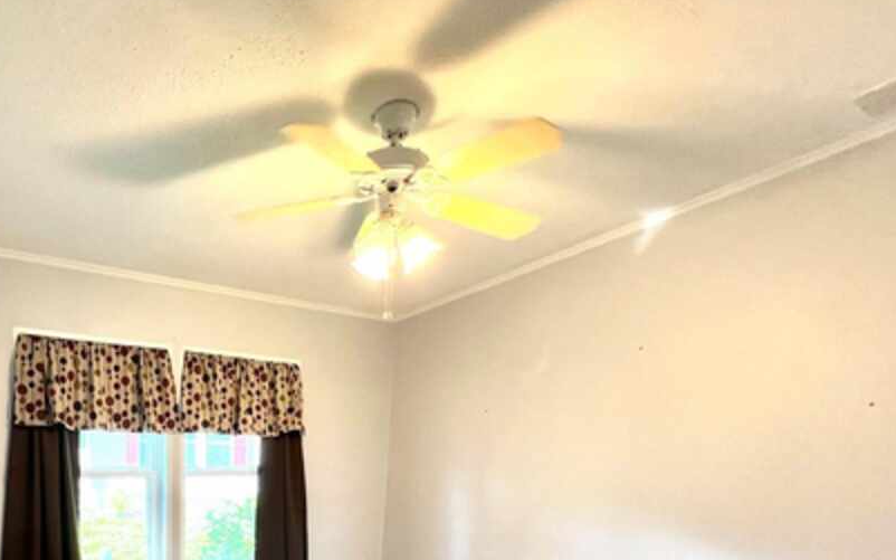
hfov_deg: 76.2
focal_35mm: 22
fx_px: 537
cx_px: 273
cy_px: 524
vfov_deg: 48.1
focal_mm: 1.57
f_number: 1.8
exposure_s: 1/60
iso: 125
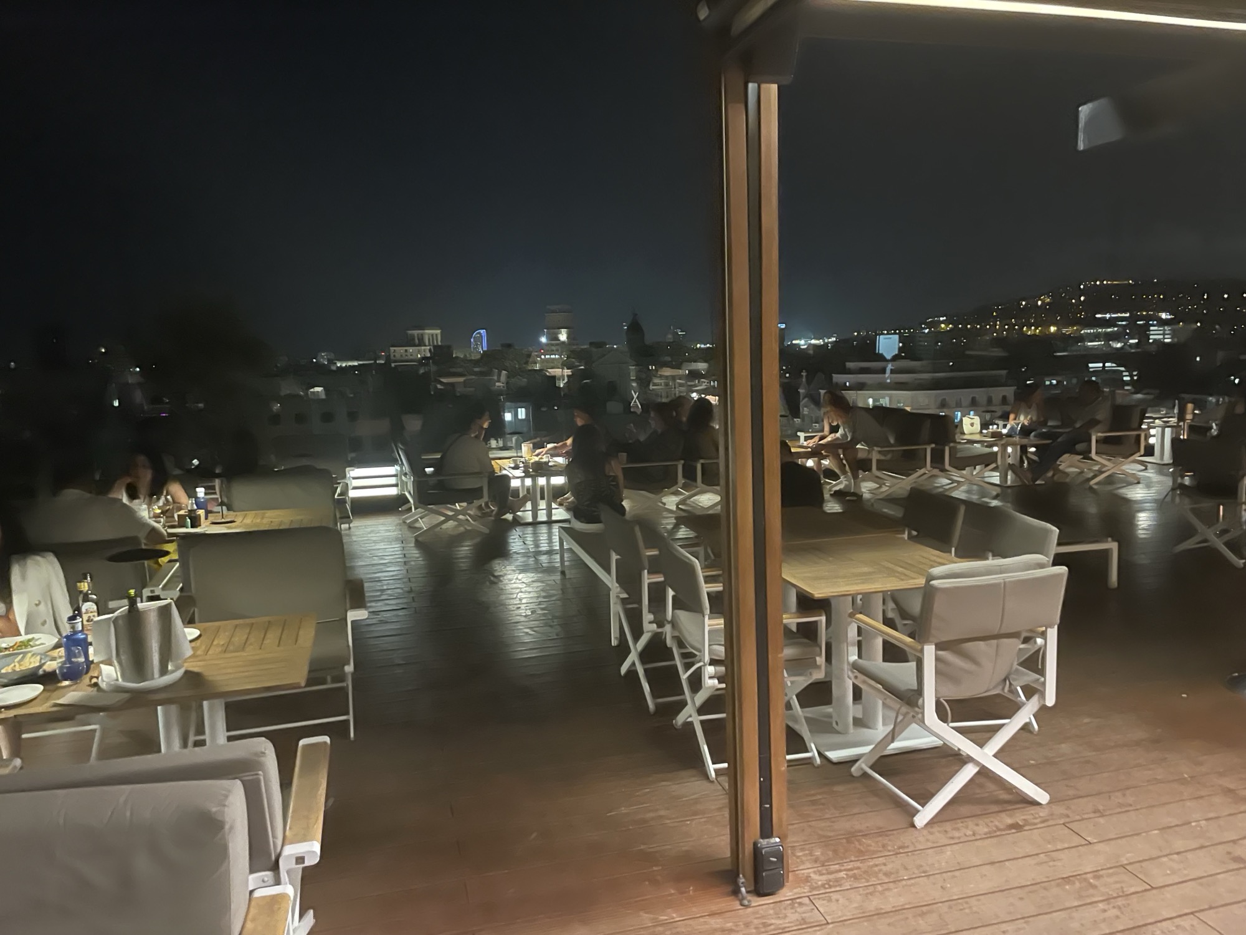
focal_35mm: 26
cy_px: 468
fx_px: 936
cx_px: 623
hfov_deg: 67.3
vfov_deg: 53.1
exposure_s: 1/21
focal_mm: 4.2
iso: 1000
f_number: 1.6
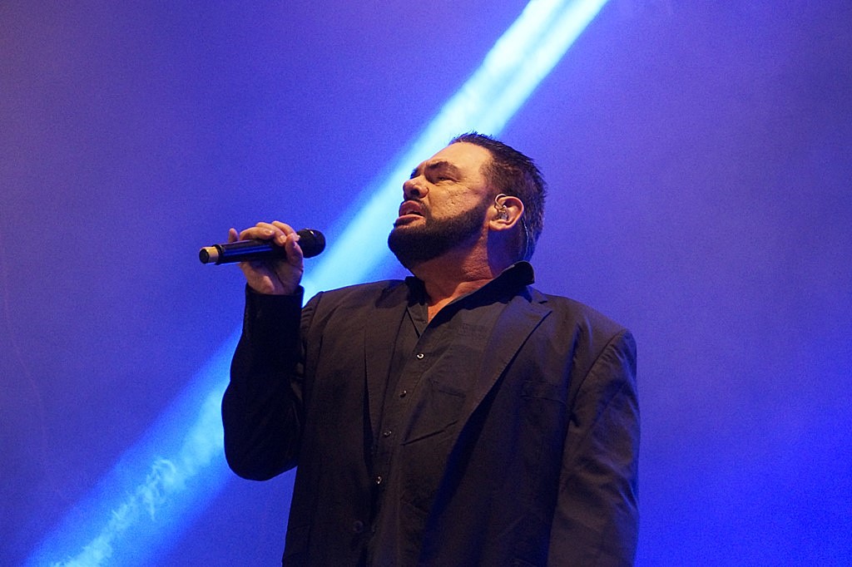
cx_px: 426
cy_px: 284
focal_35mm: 135
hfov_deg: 15.2
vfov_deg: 10.2
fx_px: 3194
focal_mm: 90
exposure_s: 1/60
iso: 3200
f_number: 4.5
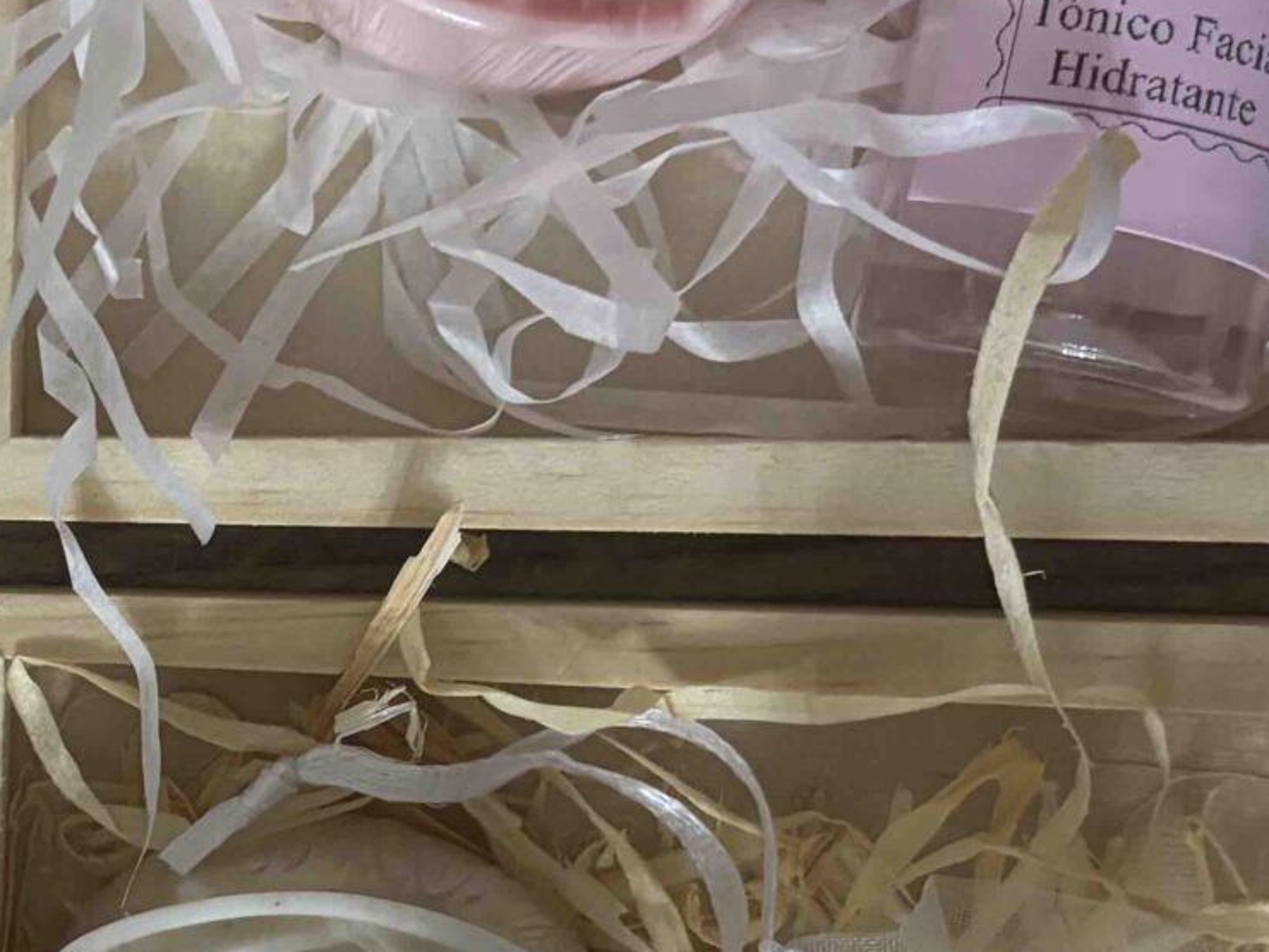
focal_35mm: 90
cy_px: 554
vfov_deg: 16.4
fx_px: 3299
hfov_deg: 21.0
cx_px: -24
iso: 500
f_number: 1.6
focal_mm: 5.96
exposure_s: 1/33
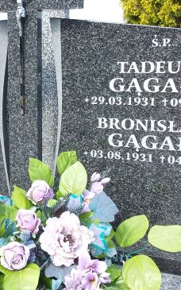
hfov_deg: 24.3
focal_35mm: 52
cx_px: 25
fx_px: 411
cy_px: 126
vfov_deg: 38.8
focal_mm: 2.91
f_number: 1.9
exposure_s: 1/587
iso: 40
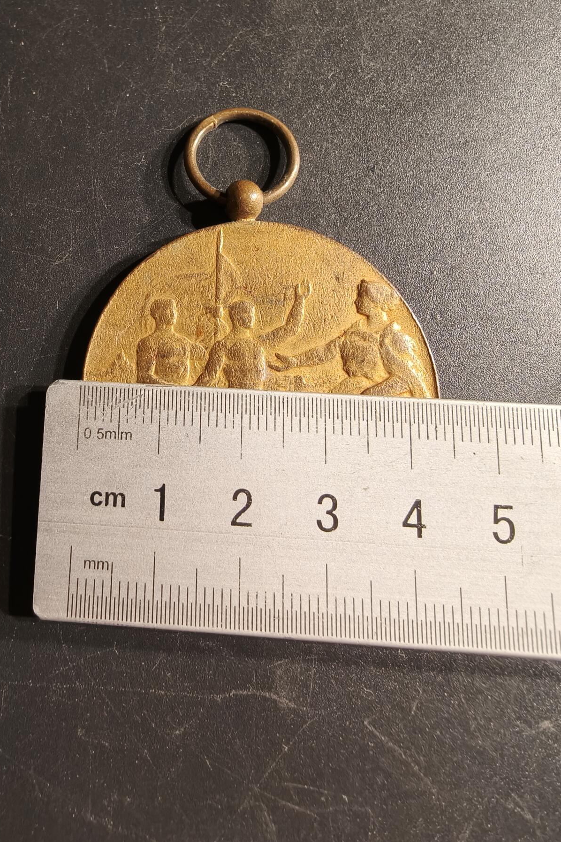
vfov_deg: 73.7
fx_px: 561
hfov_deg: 53.1
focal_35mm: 24
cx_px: 273
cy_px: 421
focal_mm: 2.32
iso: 200
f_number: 2
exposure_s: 1/100
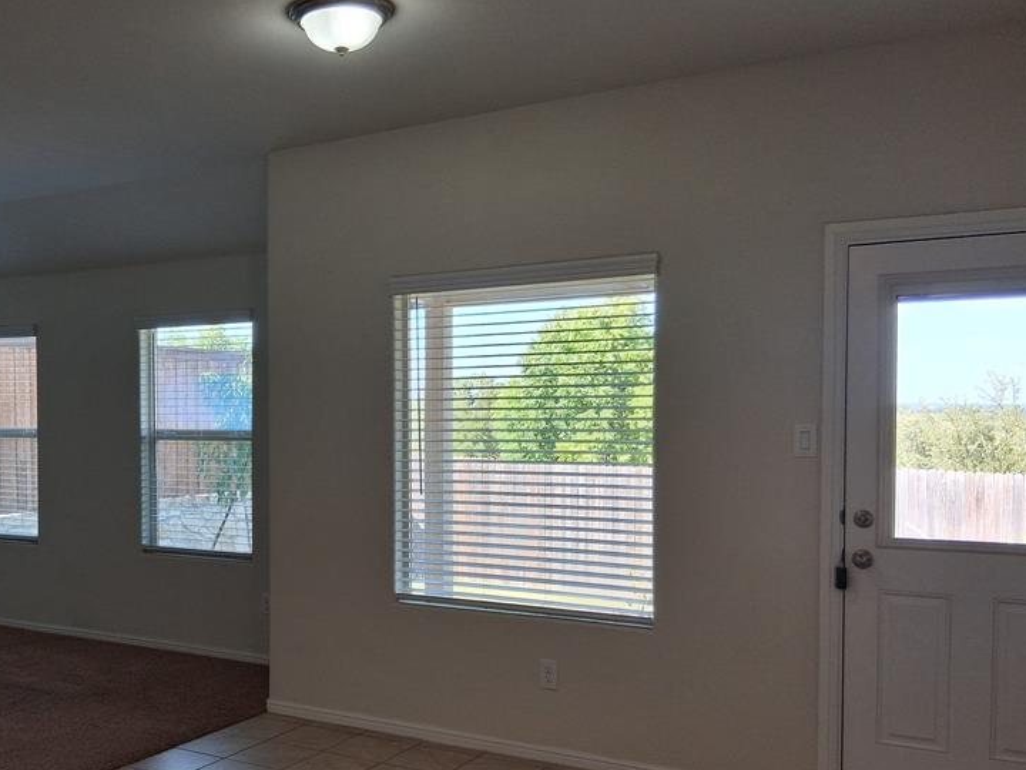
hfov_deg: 49.1
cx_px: 328
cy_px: 453
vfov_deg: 38.5
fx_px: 1097
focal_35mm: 37
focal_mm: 3.98
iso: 64
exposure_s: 1/100
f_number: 1.8
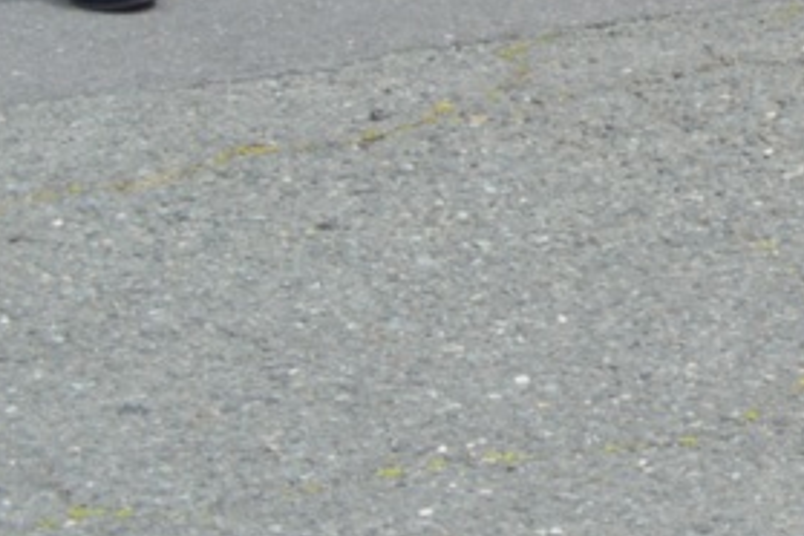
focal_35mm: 172
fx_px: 3841
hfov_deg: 10.2
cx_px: 1988
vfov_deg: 7.3
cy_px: -925
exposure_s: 1/160
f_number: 6.3
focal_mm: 20
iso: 100
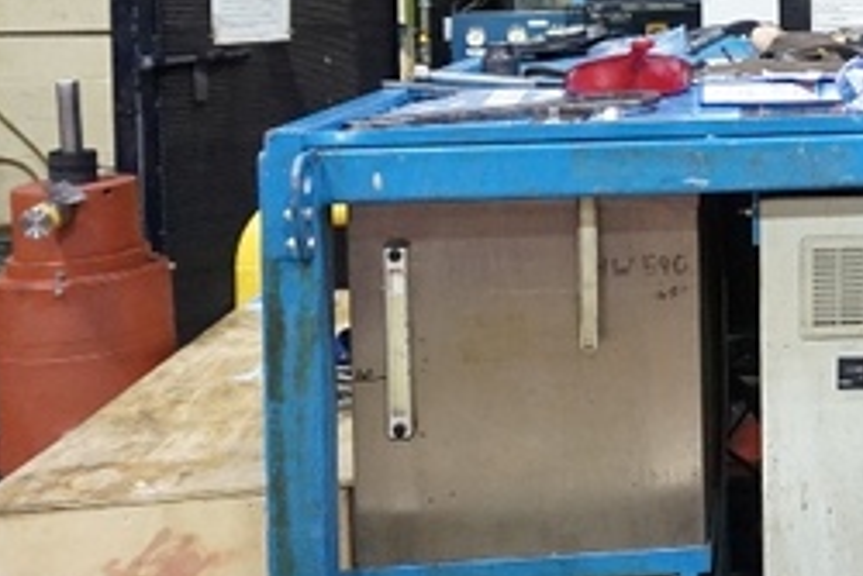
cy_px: -34
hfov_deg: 25.8
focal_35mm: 69
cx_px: 1063
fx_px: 1655
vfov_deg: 19.1
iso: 3200
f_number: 3.5
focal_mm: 16
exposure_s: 1/60
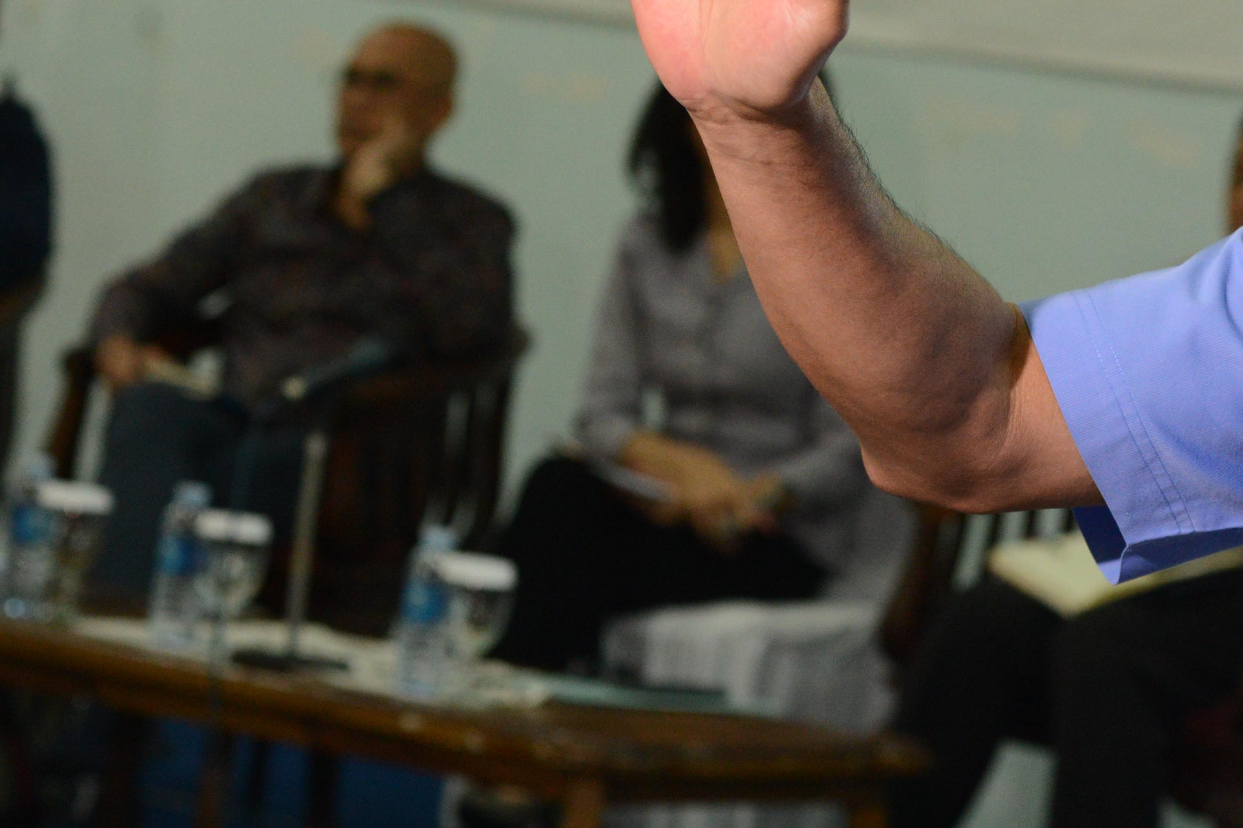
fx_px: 5696
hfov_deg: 12.4
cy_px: 291
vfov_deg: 8.3
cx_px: 961
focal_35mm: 165
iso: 3200
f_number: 5.6
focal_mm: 80
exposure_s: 1/50
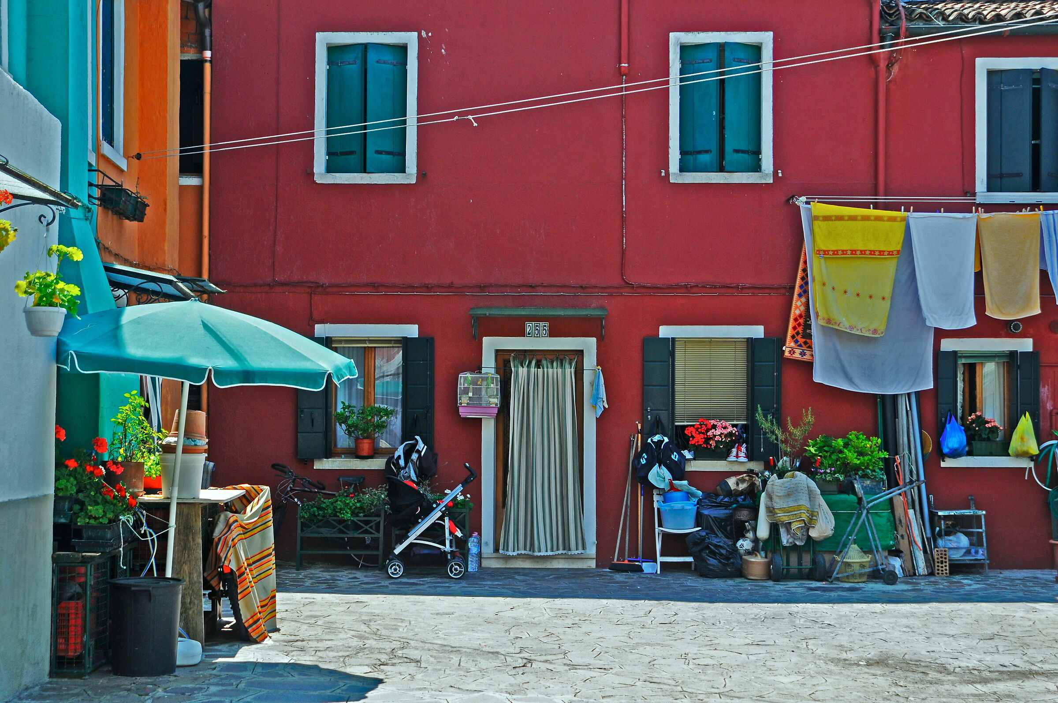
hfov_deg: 33.4
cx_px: 529
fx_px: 1761
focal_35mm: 60
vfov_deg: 22.6
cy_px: 352
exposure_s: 1/250
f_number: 7.1
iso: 200
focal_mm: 40
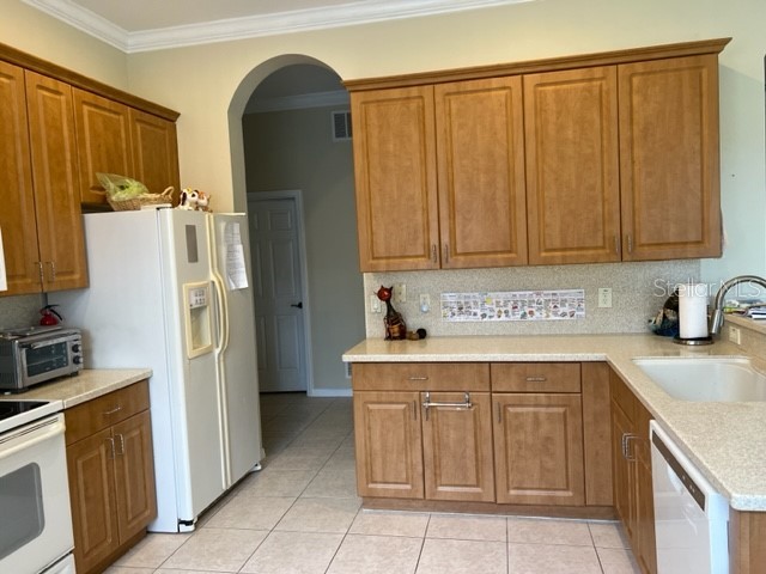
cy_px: 287
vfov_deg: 53.1
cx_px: 383
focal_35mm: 26
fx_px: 575
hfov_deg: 67.3
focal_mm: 5.7
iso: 125
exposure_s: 1/120
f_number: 1.5
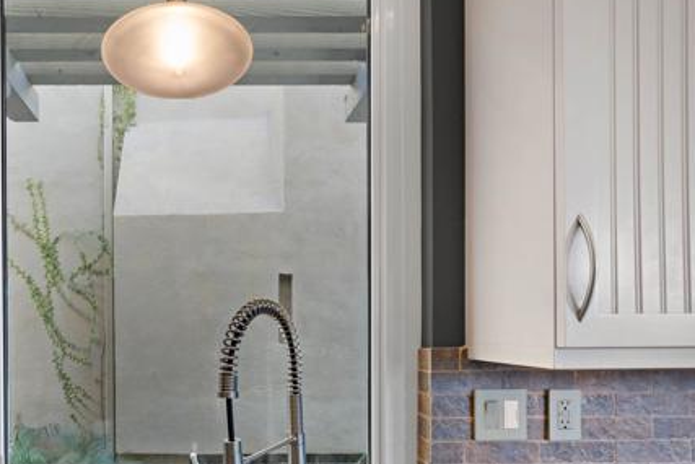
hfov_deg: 77.0
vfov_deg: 57.5
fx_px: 406
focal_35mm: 21
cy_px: 328
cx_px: 202
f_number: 8
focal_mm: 14
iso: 400
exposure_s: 1/20
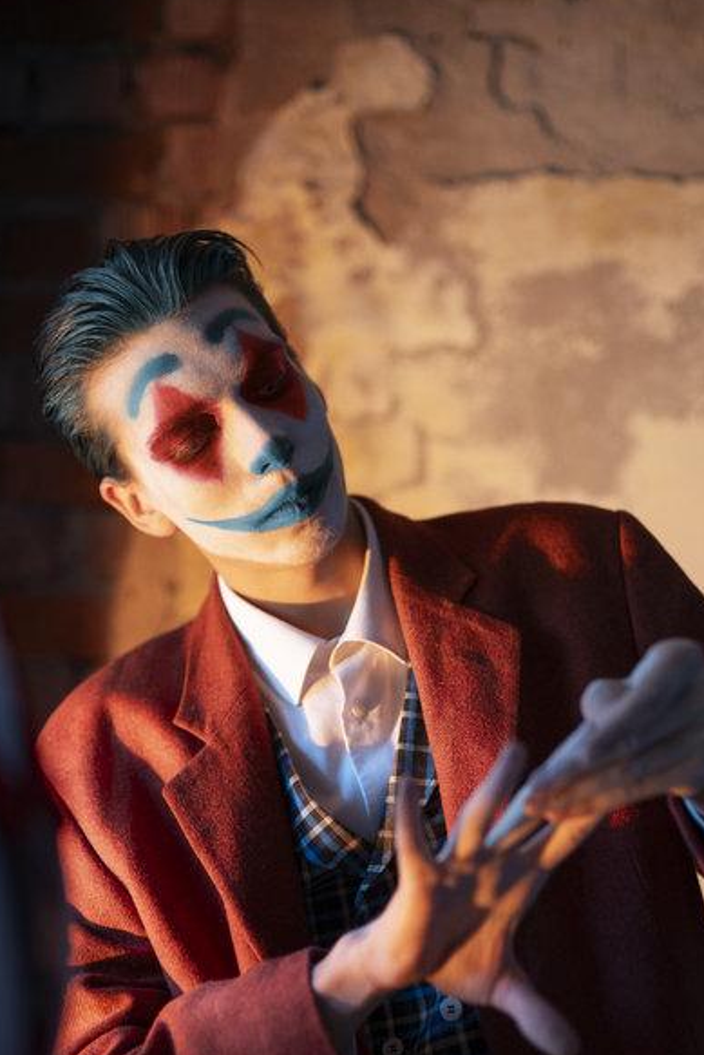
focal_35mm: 45
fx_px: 1319
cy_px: 626
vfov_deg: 43.4
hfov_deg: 29.9
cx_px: 353
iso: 500
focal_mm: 35
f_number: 1.6
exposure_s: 1/200
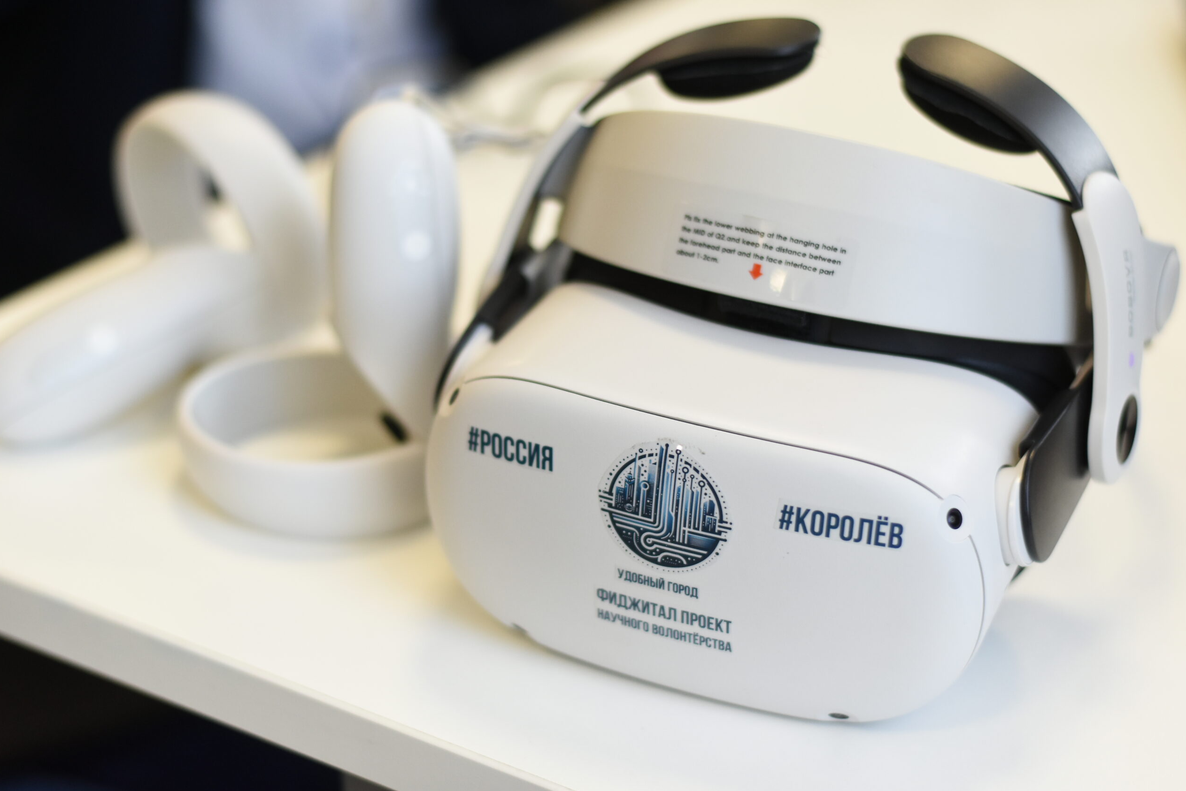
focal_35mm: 76
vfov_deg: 18.0
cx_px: 595
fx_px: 2504
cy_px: 393
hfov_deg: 26.6
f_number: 1.8
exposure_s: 1/500
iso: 800
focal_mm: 50
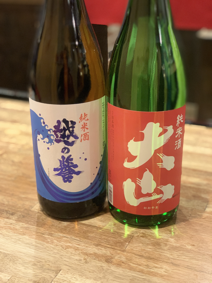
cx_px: 106
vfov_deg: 36.8
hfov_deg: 28.0
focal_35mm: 52
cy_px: 142
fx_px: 425
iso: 500
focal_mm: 6
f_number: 2.4
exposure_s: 1/30
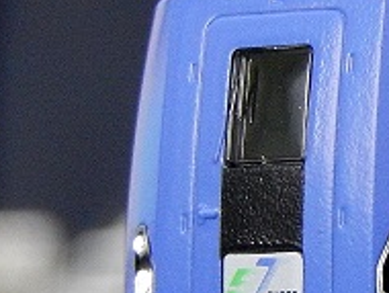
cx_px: 690
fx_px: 3938
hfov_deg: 5.6
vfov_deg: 4.3
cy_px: 251
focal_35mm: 350
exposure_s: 1/10
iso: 800
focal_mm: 17
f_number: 5.2
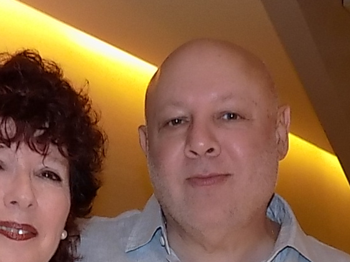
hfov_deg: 21.1
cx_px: 132
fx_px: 940
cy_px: 411
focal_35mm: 93
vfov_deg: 14.6
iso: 200
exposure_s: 1/30
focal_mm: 4
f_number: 3.1
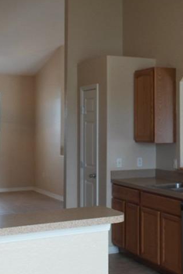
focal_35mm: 65
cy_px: 99
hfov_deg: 20.5
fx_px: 495
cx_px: 166
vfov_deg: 30.8
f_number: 3.5
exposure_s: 1/80
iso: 400
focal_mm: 20
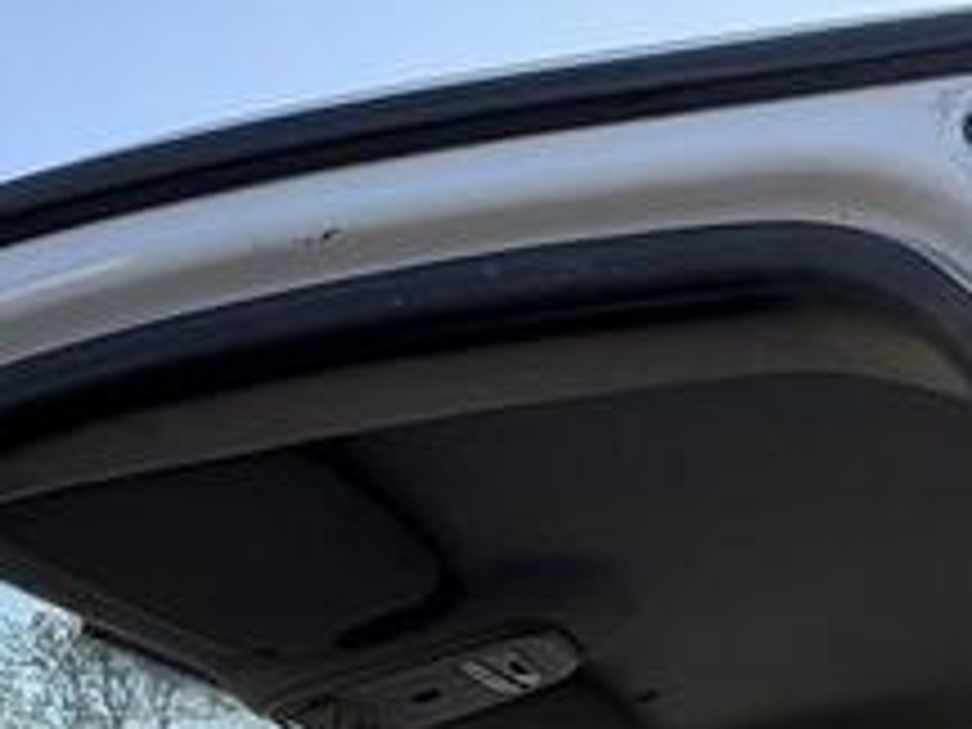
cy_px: 1494
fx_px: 1629
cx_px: 792
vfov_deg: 17.4
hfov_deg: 32.2
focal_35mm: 58
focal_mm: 2.22
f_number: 2.2
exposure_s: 1/377
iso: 40
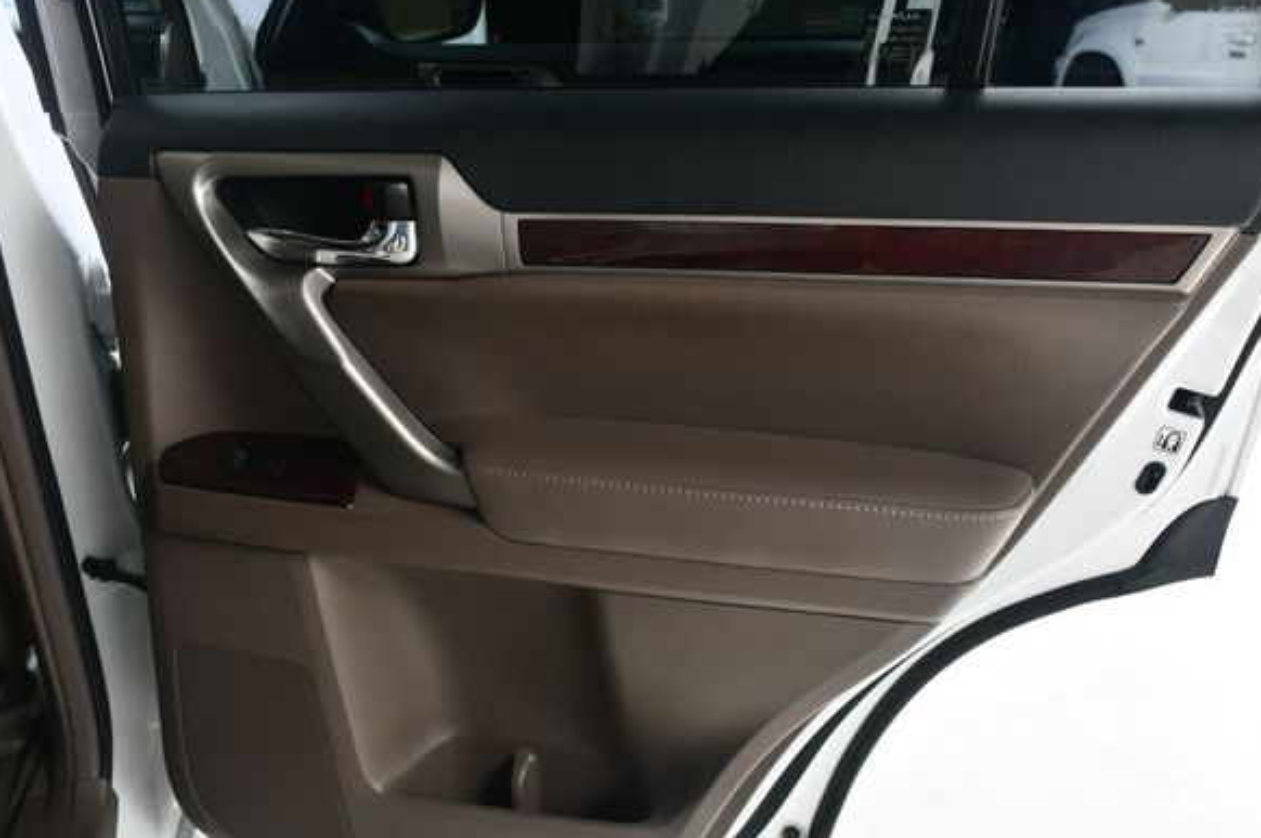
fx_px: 1155
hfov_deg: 57.3
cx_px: 615
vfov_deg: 39.9
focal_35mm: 33
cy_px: 453
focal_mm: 20
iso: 100
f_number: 6.3
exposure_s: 1/160
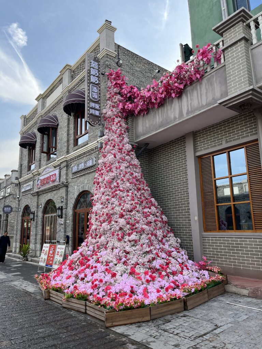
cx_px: 131
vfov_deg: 67.3
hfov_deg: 53.1
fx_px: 262
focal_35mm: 26
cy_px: 174
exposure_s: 1/782
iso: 50
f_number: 1.6
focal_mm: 5.1
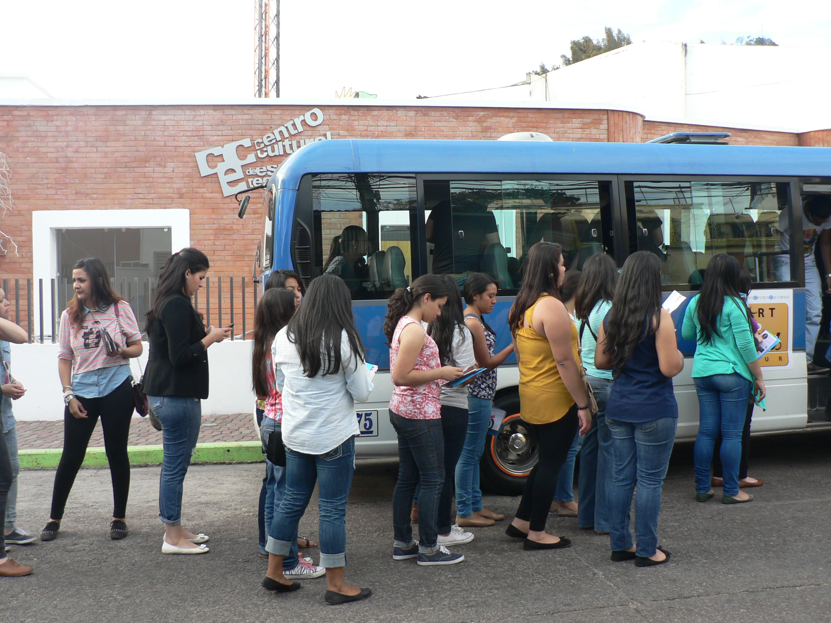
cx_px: 416
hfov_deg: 51.4
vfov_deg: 39.7
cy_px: 312
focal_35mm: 36
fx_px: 864
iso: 80
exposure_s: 1/100
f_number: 3.2
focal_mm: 6
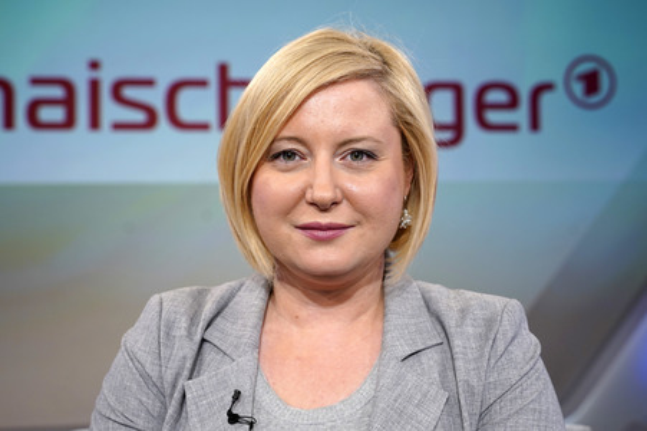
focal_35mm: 52
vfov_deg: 26.0
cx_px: 324
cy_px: 216
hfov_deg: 38.2
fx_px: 934
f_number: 5
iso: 1600
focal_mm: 52
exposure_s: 1/160
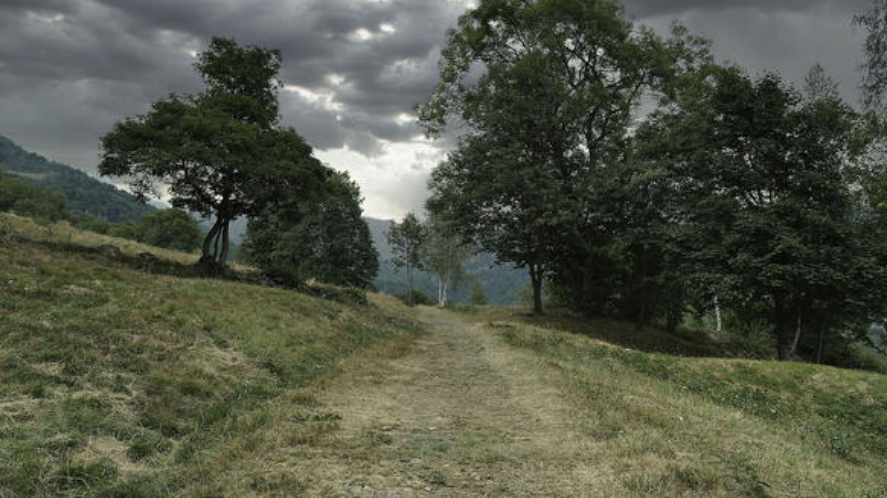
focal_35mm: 27
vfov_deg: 42.9
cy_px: 248
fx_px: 635
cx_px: 433
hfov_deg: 69.9
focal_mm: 16.5
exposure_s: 1/250
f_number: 5
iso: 160
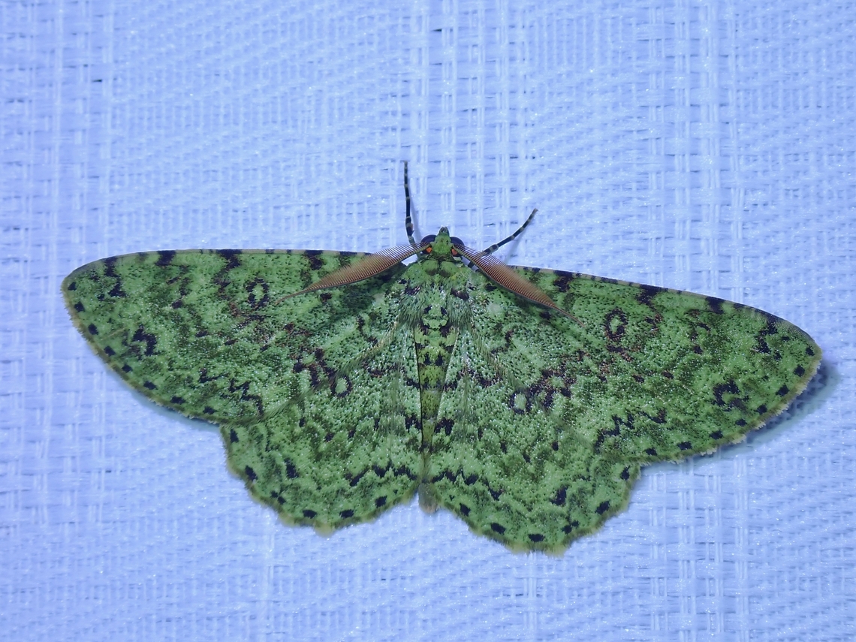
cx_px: 428
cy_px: 321
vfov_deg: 14.8
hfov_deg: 19.6
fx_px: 2473
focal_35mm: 100
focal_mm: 18
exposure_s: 1/400
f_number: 6.3
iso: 125
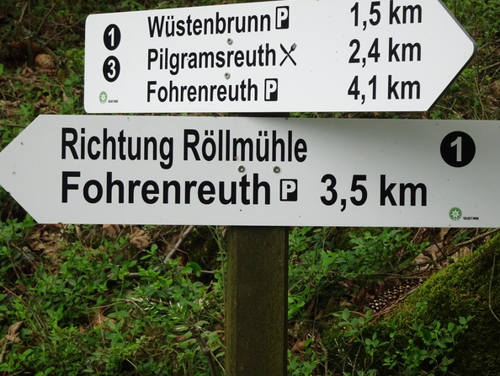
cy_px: 189
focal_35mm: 103
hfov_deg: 19.1
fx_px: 1488
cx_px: 252
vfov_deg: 14.4
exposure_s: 1/125
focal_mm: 17.49
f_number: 5
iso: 320
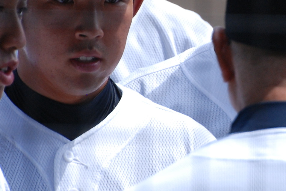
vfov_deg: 1.0
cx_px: 238
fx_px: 10861
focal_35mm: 1367
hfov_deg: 1.5
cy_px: 80
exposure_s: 1/500
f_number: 5.6
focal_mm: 300
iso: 320
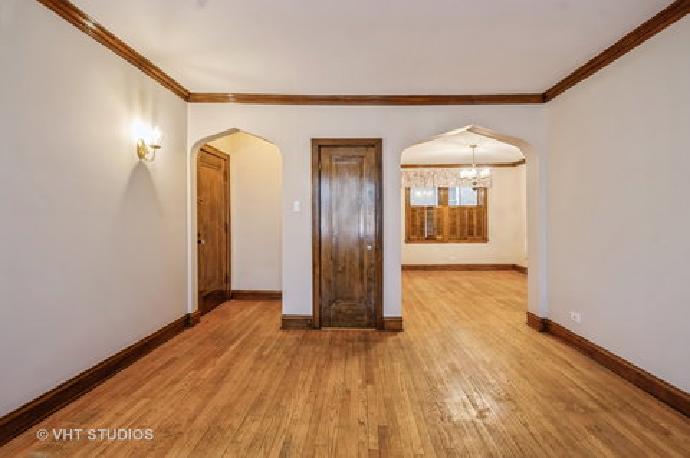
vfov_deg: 77.2
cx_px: 345
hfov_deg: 100.4
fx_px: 287
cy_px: 229
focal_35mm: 15
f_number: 11
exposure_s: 1/2
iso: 100
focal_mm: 10
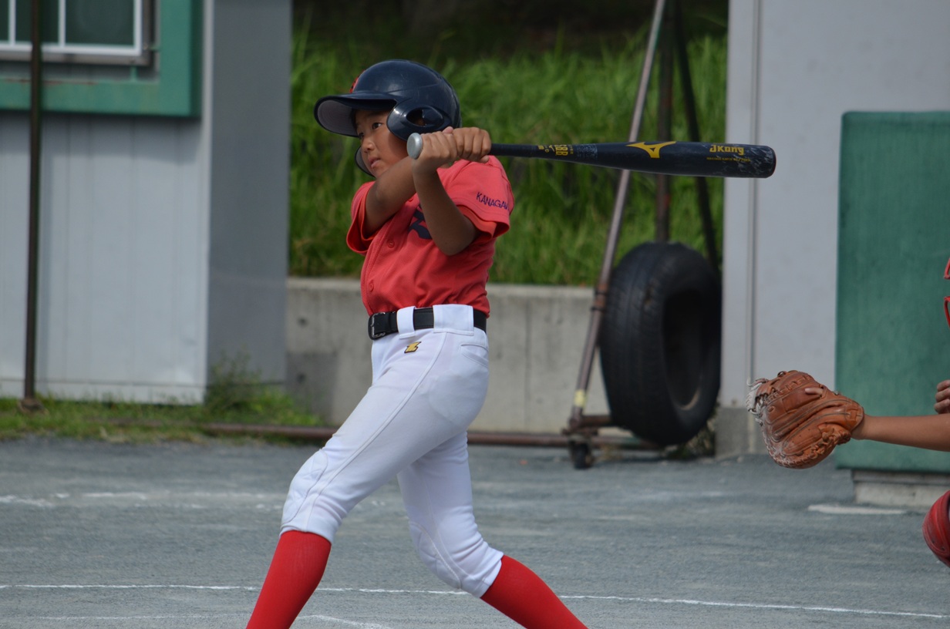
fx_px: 11850
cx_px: 475
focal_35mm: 450
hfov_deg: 4.6
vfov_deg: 3.0
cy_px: 314
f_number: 7.1
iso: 400
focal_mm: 300
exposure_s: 1/1600
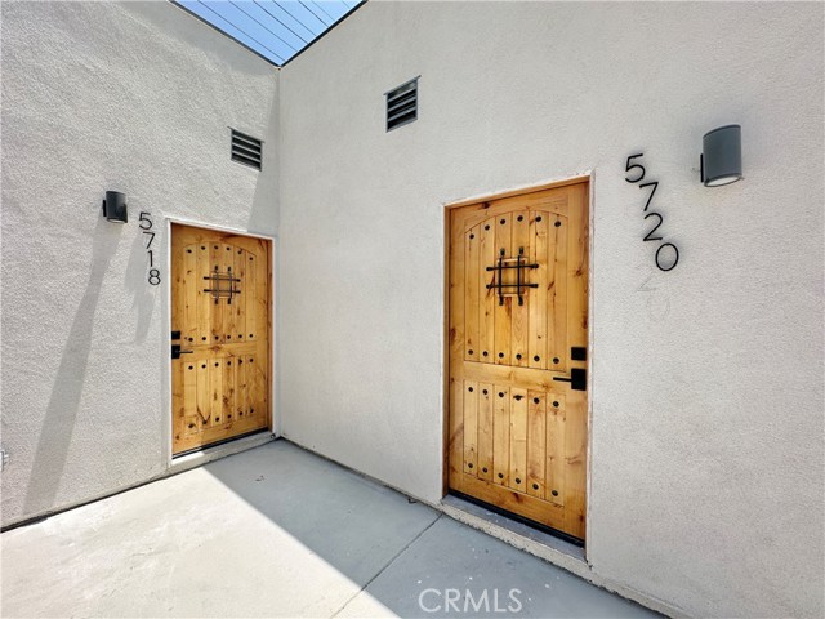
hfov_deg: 102.1
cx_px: 412
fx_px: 334
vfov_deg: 85.7
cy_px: 310
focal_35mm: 14
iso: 50
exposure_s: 1/1984
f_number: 2.2
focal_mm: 2.22
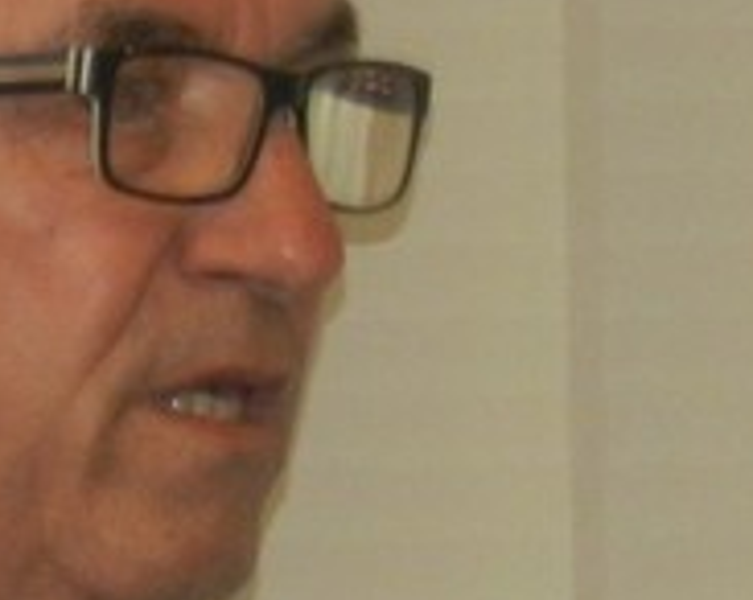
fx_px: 27182
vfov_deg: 1.3
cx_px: 49
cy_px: 407
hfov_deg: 1.6
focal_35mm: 1221
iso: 720
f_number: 5.3
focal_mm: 50.8
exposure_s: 1/60
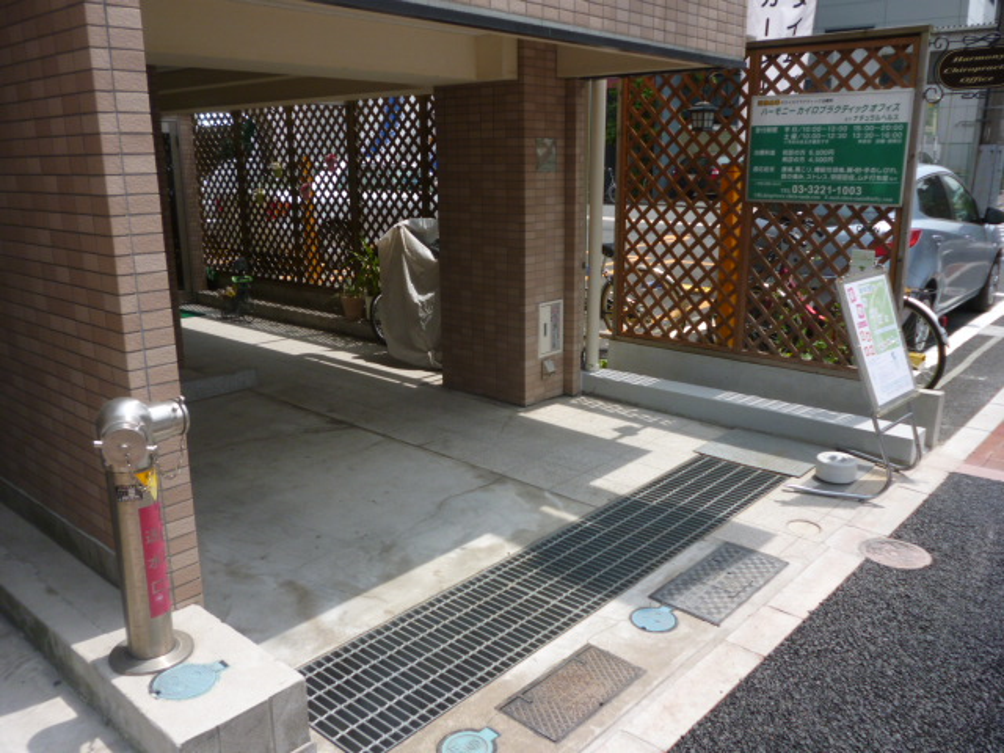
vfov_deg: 49.7
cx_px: 502
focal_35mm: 28
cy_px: 376
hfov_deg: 63.4
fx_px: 812
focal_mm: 5
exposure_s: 1/640
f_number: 3.1
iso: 100
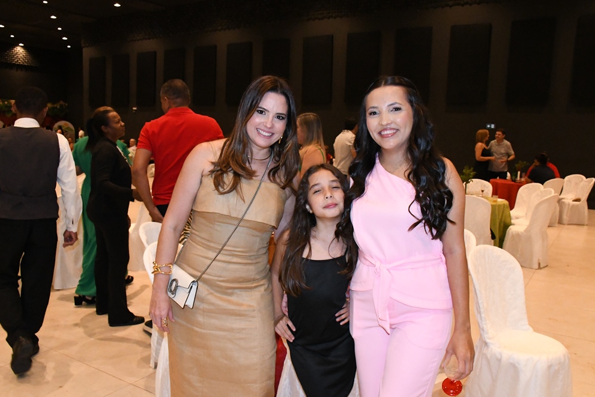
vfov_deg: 42.3
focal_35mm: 31
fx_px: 512
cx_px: 305
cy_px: 203
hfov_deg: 60.3
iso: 8000
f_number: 6.3
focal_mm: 20
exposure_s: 1/80
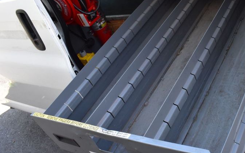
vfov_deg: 30.5
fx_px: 280
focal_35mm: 42
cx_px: 175
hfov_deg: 46.0
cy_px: 75
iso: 400
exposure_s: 1/60
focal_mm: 18
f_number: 8
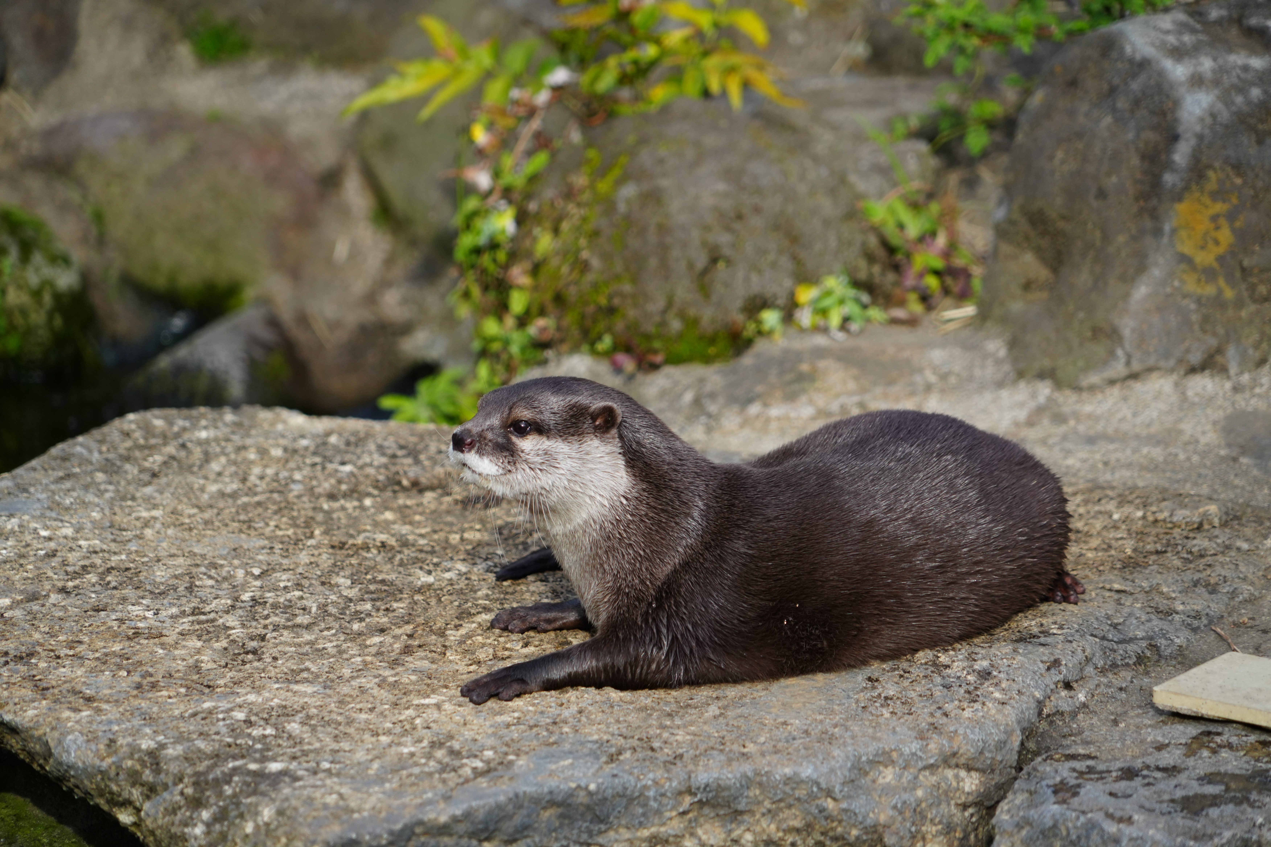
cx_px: 636
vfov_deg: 5.7
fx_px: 8473
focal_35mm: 240
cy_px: 424
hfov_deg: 8.6
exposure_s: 1/1000
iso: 800
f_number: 6.3
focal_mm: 240
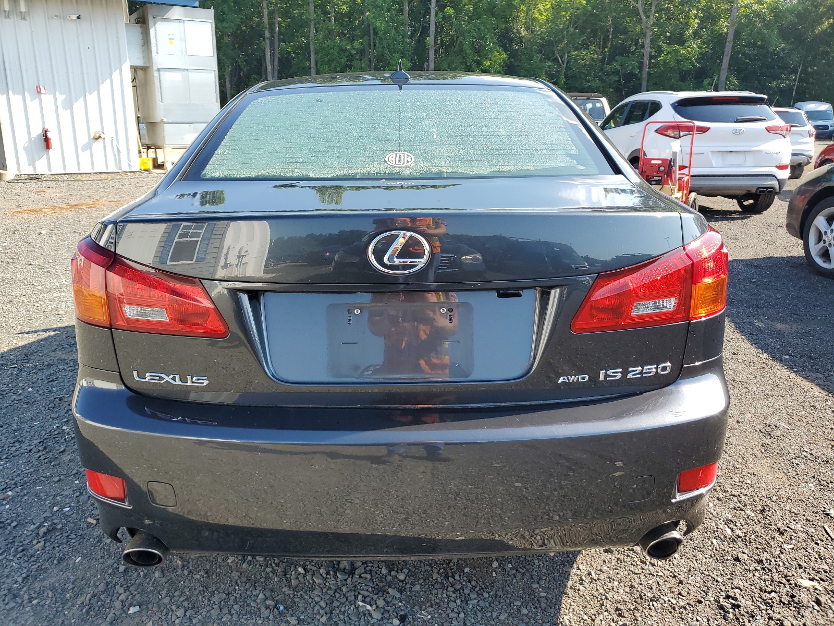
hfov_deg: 67.3
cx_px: 417
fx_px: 626
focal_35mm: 26
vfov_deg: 53.1
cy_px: 313
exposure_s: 1/769
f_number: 1.5
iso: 50
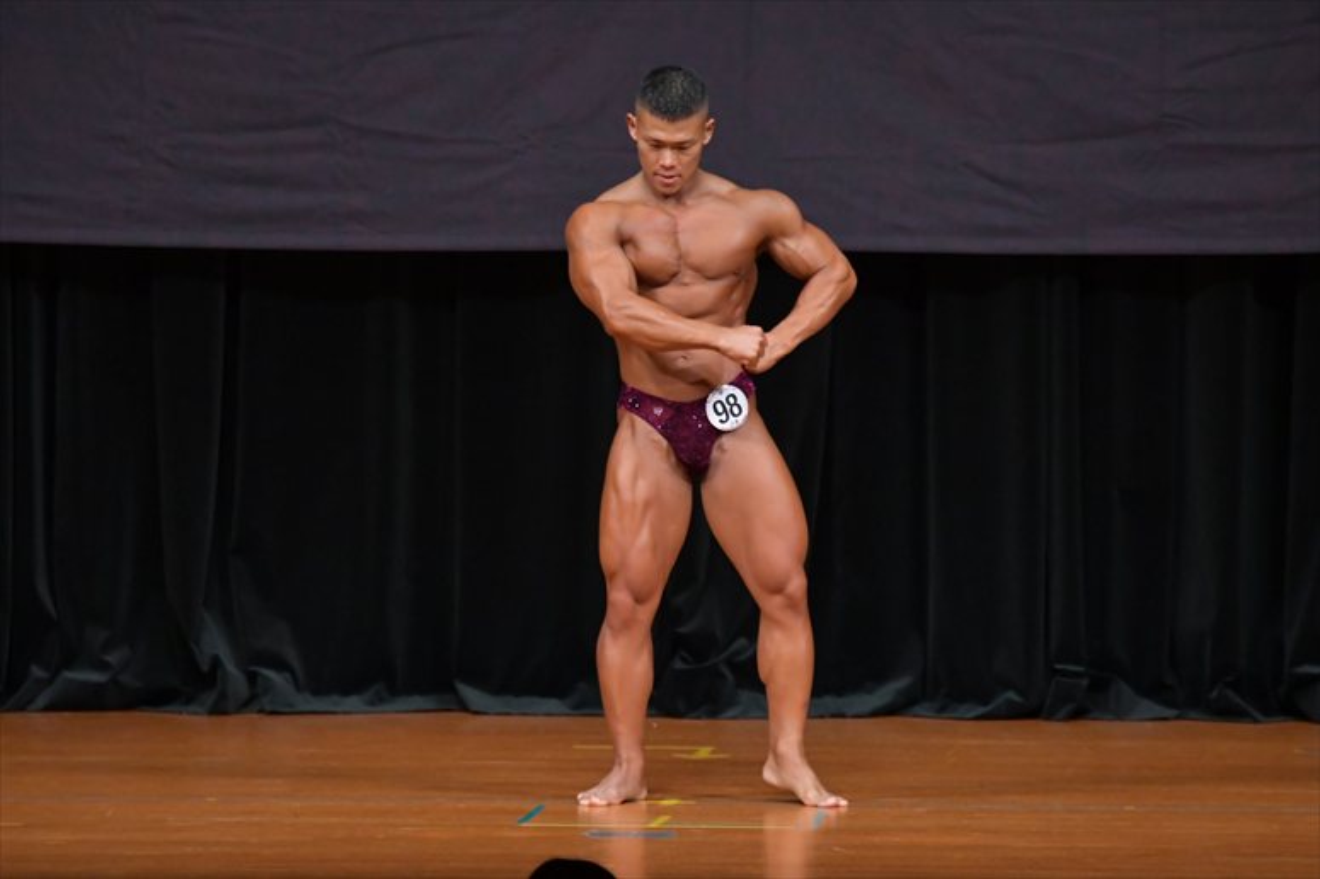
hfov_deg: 6.9
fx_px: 10995
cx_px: 660
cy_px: 440
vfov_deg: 4.6
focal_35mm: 300
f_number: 5.6
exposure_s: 1/400
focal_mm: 200
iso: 4000
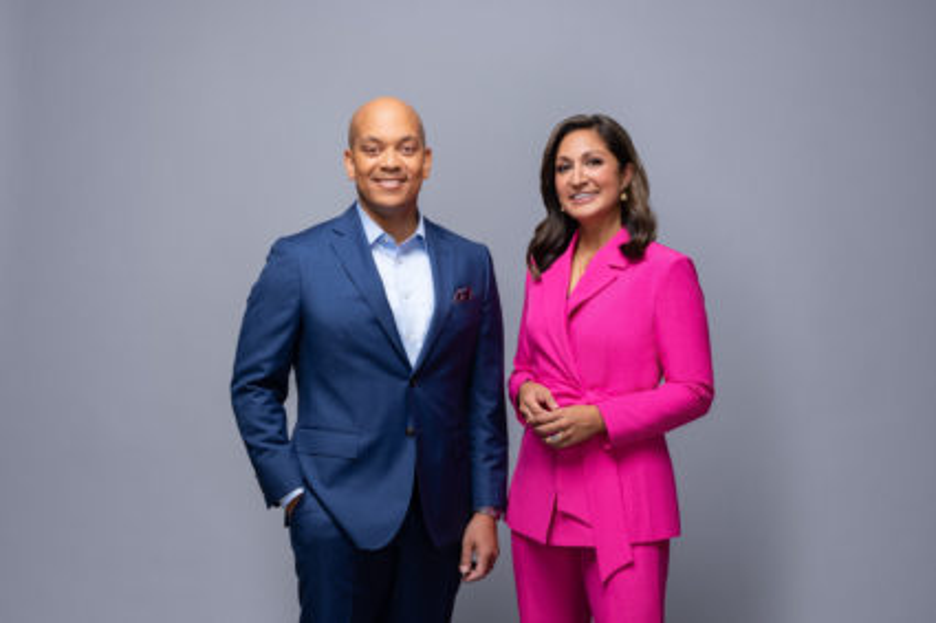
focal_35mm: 50
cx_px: 468
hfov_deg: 39.6
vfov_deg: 27.0
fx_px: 1299
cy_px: 312
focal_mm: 50
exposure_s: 1/200
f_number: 8
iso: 80
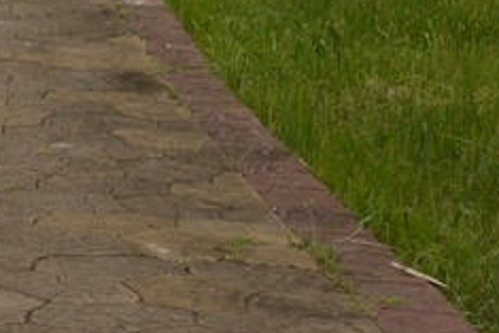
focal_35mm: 212
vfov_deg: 6.4
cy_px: -178
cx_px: -607
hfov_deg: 8.9
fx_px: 2940
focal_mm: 20
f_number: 1.7
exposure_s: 1/640
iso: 160
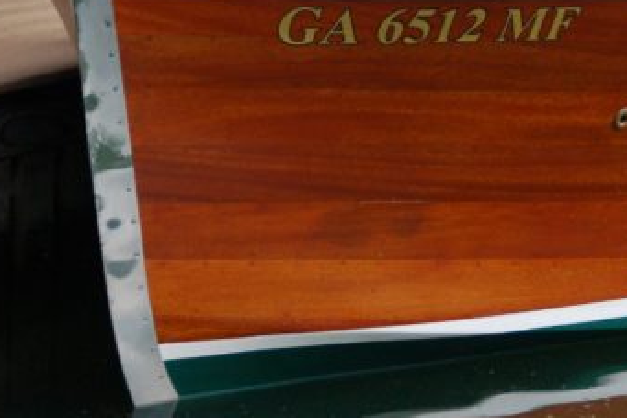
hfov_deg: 7.6
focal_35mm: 270
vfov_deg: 5.1
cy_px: 64
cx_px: 680
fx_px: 4700
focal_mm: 80
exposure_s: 1/8
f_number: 5.3
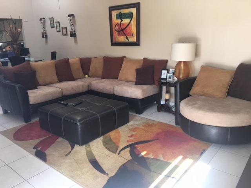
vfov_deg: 48.2
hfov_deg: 61.7
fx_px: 210
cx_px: 126
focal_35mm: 29
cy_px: 94
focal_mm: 4.15
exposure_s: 1/15
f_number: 2.2
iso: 25
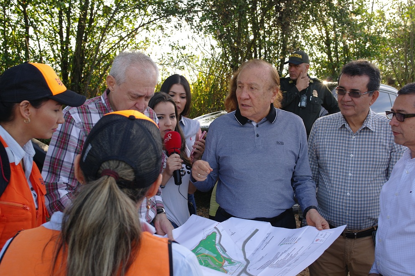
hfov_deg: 48.5
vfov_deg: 33.4
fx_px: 461
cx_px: 208
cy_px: 138
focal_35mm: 40
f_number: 5.6
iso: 100
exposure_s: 1/50
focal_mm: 26
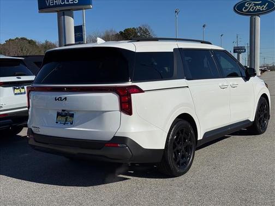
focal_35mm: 48
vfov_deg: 30.3
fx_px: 381
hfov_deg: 39.7
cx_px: 138
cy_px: 103
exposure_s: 1/12500
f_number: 1.78
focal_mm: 6.76
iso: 64
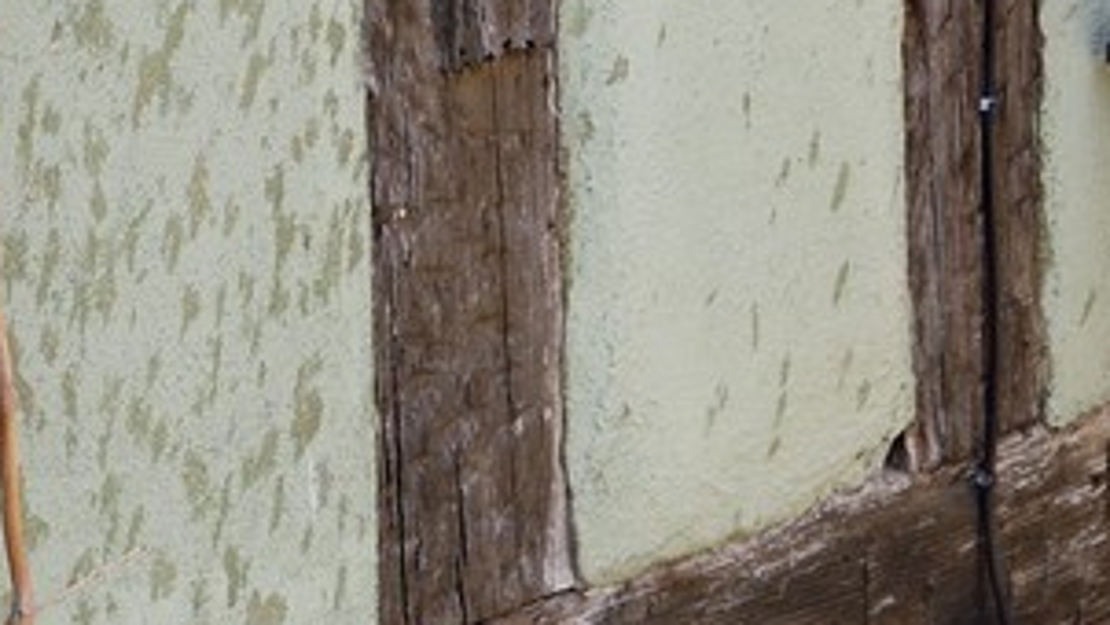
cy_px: -1511
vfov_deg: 1.2
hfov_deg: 2.2
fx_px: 28555
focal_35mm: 970
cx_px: 961
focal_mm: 175
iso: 200
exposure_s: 1/250
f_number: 5.6
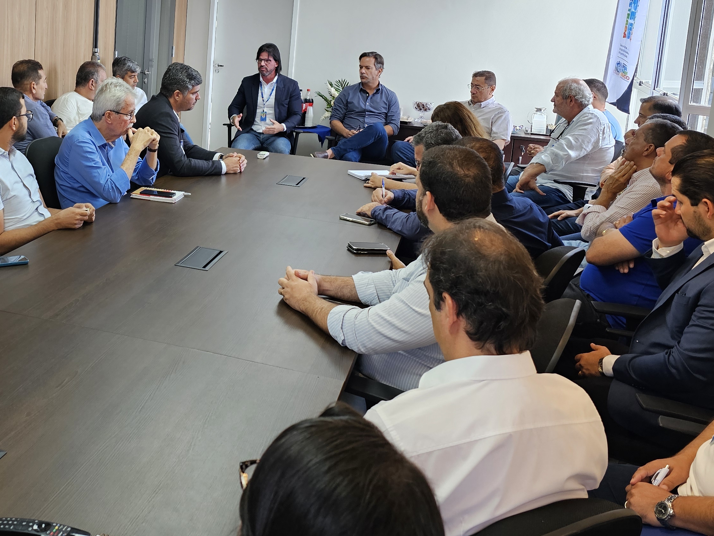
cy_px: 114
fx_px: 846
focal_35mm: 41
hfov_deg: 44.3
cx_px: 181
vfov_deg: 34.2
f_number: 1.7
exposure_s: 1/120
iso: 100
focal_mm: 6.3
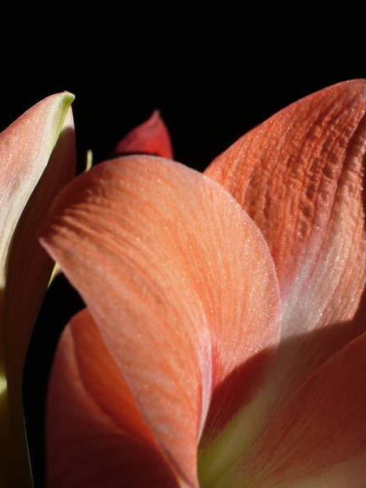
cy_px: 243
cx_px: 183
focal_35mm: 107
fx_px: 1510
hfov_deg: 13.8
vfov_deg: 18.4
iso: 80
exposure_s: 1/160
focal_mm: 17.4
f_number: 5
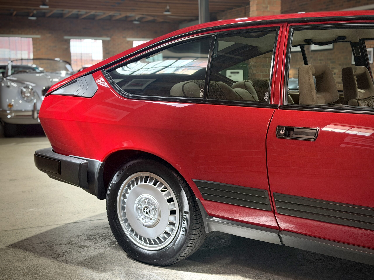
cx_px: 187
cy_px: 140
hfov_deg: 39.7
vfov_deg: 30.3
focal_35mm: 48
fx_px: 519
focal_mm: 6.76
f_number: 1.78
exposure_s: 1/33
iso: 320
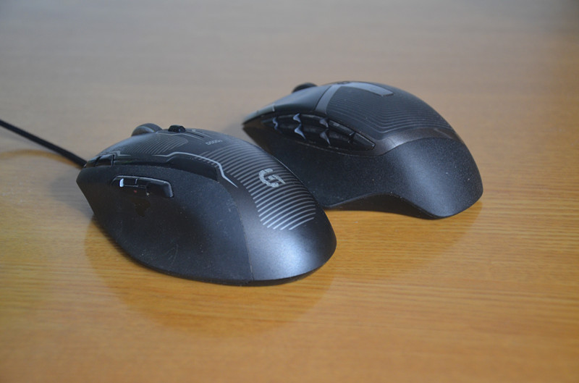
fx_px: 1203
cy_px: 192
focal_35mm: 75
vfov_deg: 18.1
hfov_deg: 27.1
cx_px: 290
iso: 800
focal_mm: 50
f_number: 5
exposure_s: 1/40
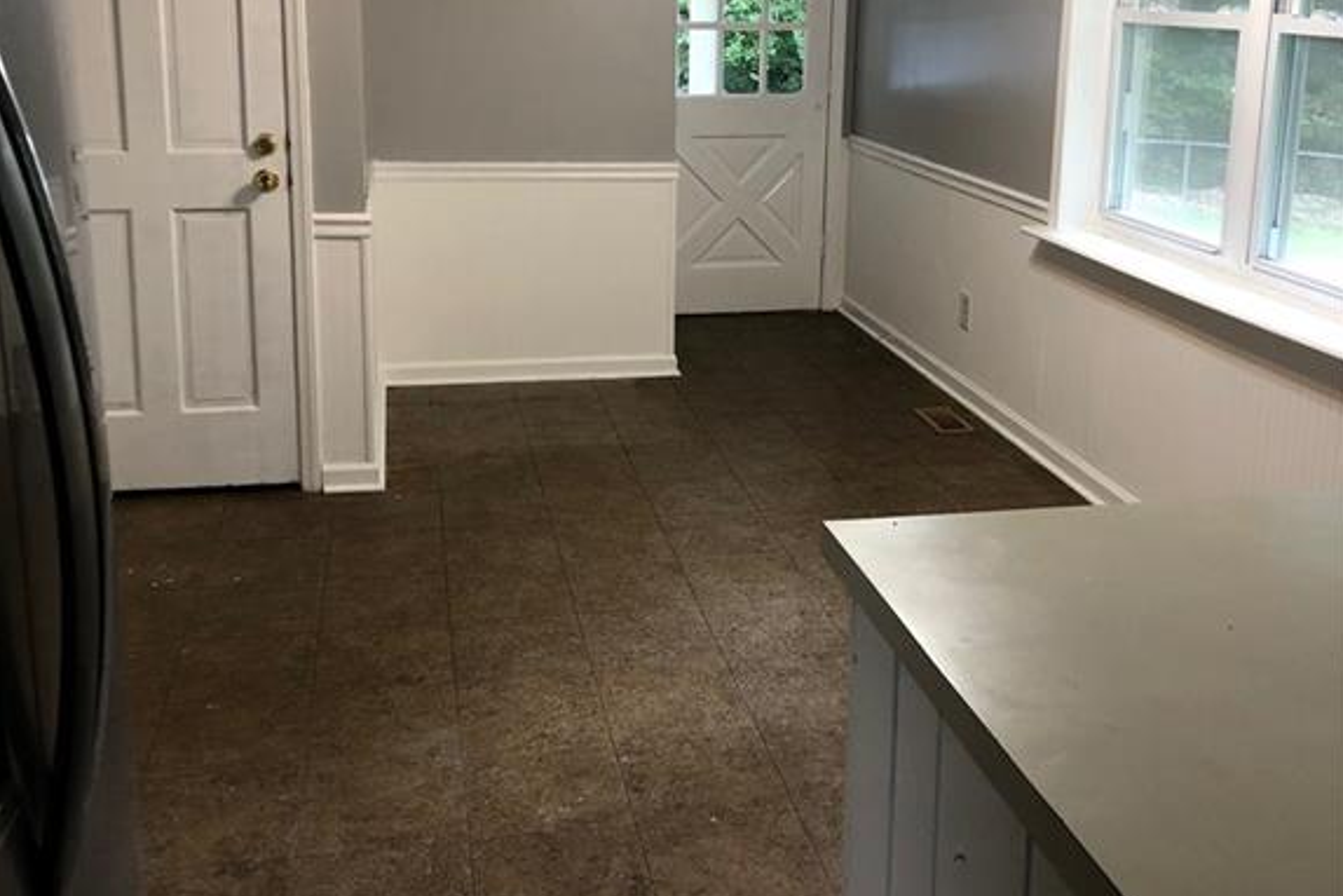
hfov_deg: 49.6
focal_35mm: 39
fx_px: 1455
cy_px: 277
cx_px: 673
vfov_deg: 33.8
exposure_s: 1/30
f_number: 1.8
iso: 40
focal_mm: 3.99
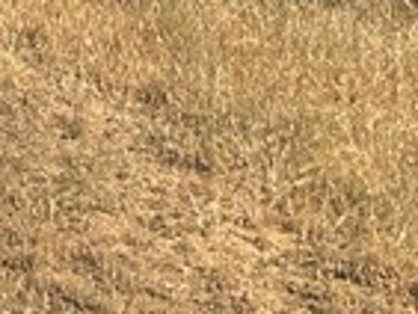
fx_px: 2284
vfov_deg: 7.4
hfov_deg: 9.7
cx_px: -424
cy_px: -432
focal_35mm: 189
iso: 50
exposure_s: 1/4115
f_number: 1.5
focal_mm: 5.7
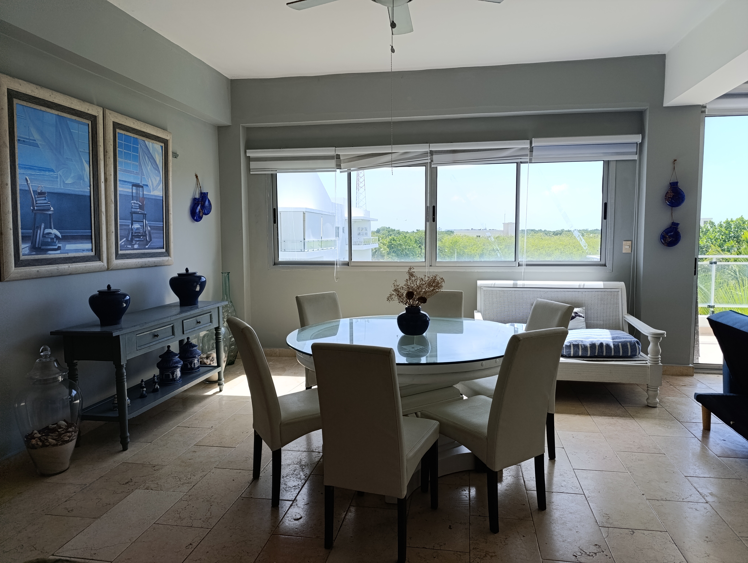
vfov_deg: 59.0
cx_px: 374
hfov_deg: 73.8
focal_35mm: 23
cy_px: 282
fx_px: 498
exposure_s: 1/192
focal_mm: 6.14
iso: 50
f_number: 1.6
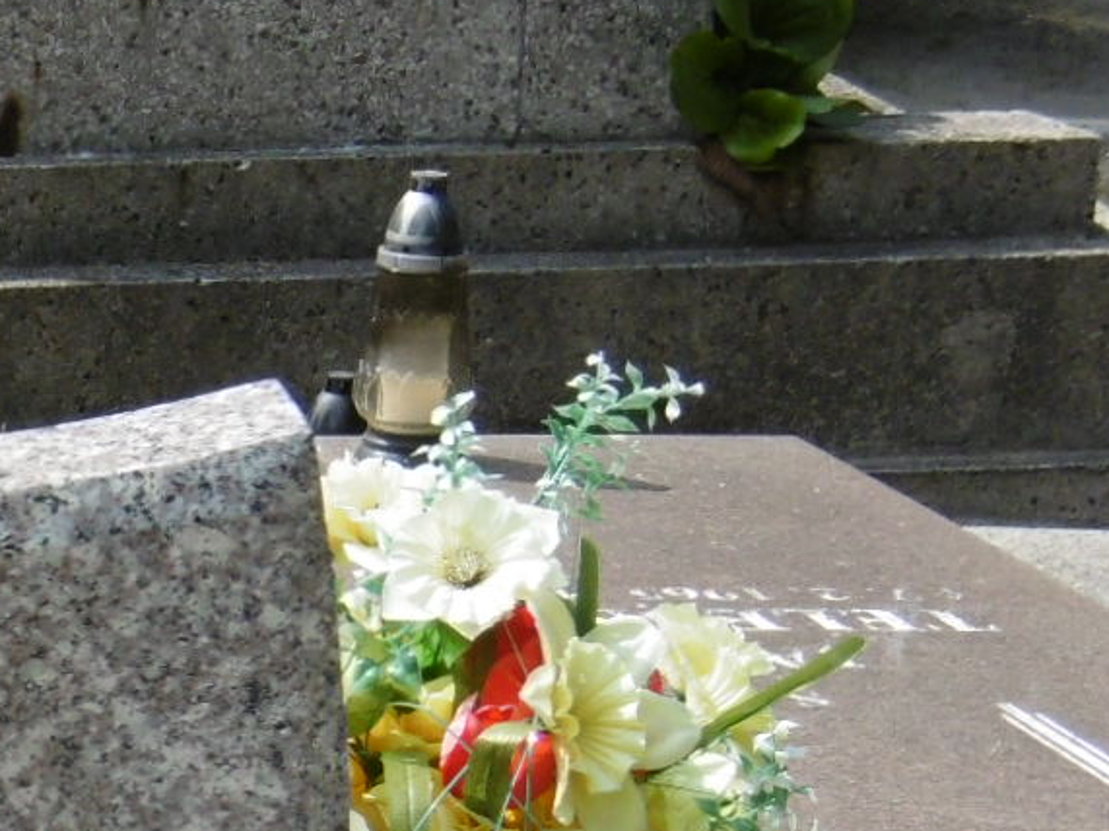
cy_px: 1295
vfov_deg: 7.9
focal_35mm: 183
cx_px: -641
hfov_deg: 10.4
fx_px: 5862
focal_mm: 9.2
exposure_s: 1/500
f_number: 4
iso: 100
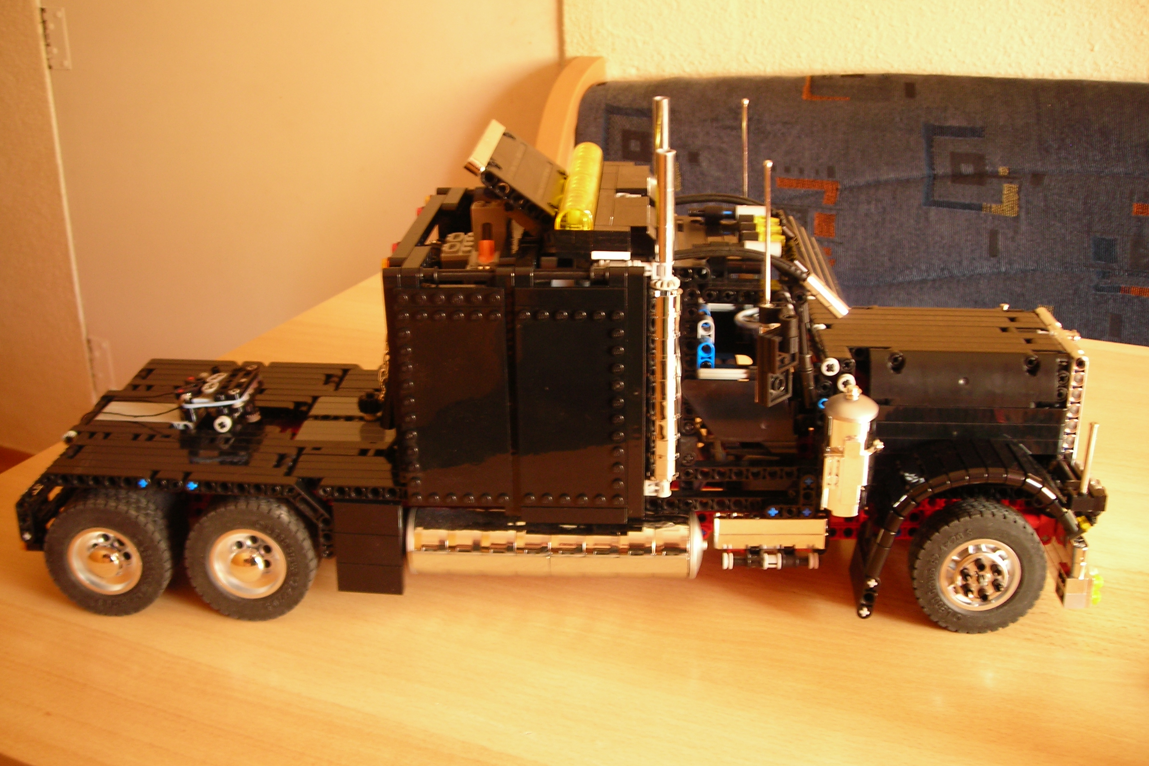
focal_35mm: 40
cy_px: 373
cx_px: 572
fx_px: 1276
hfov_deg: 48.5
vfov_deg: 33.4
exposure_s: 1/3.9
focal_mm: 6.3
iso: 66
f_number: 3.2
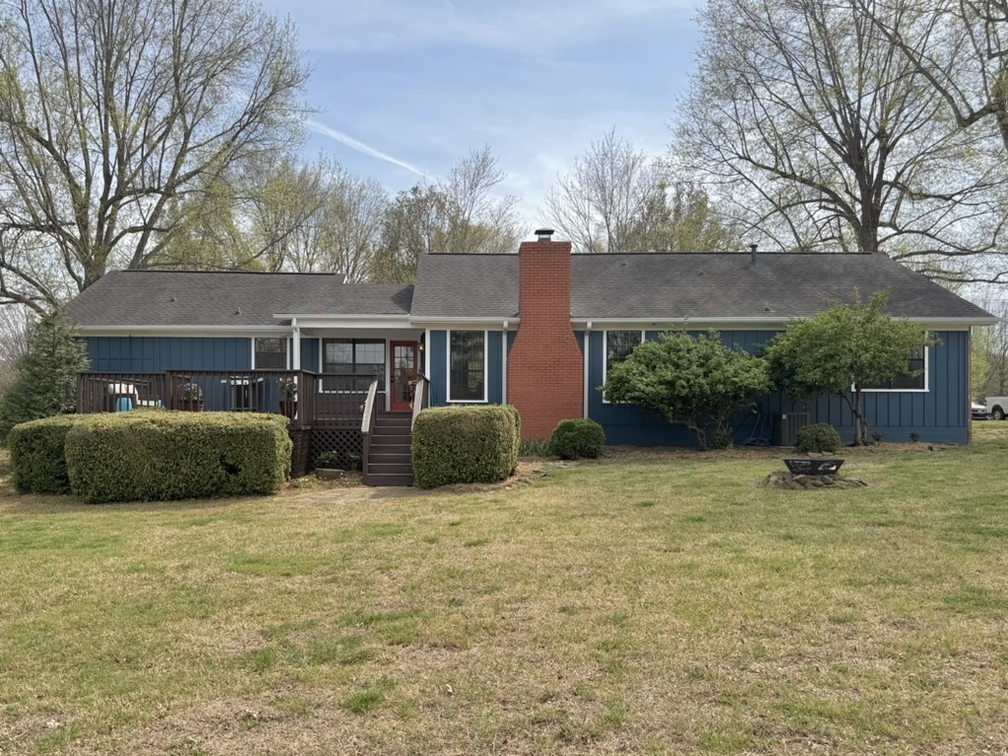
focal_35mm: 24
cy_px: 378
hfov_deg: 71.6
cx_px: 504
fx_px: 699
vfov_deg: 56.8
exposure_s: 1/3759
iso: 80
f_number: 1.78
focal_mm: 6.76
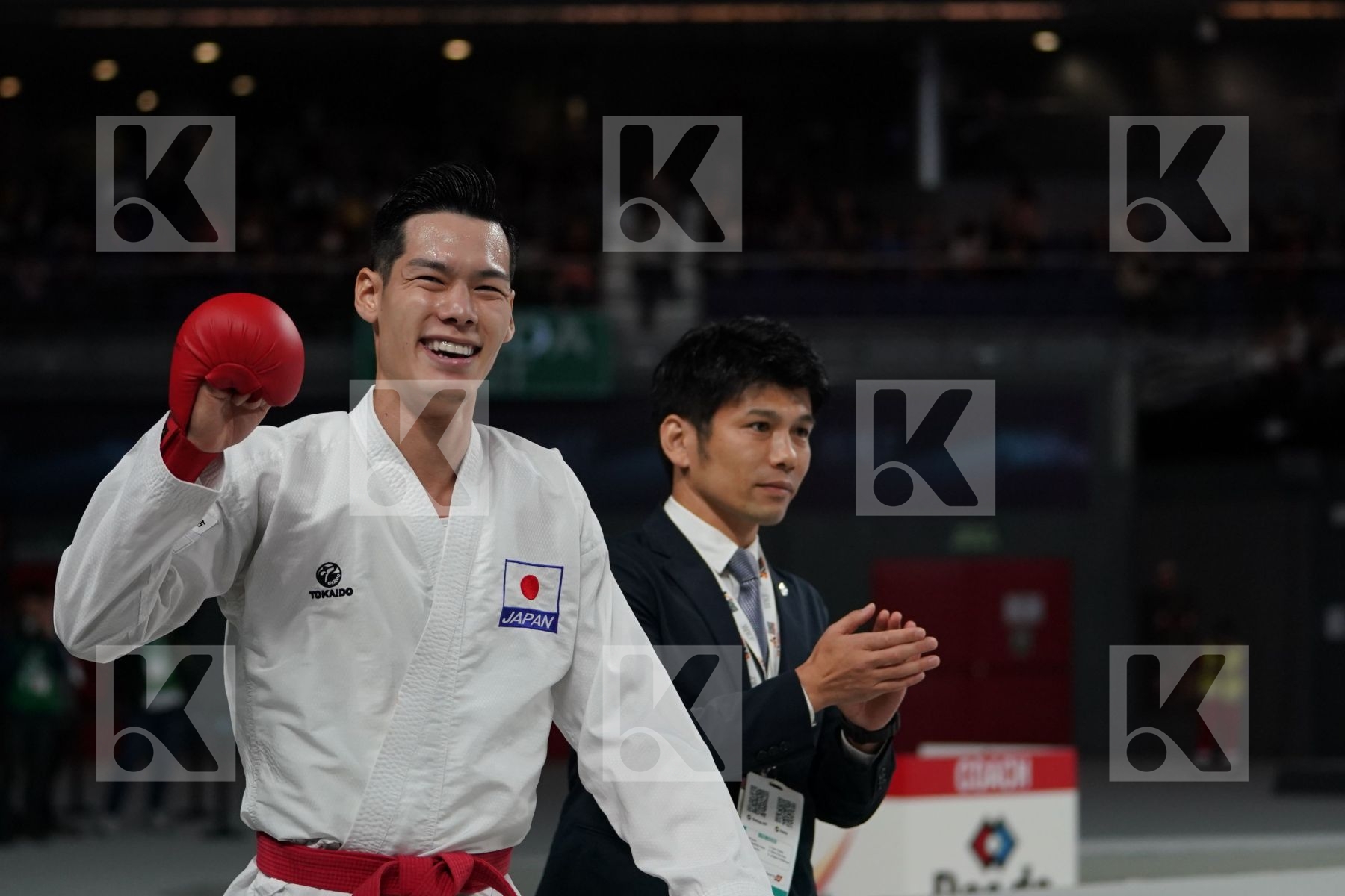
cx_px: 672
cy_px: 448
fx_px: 3923
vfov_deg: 13.0
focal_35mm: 105
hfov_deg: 19.5
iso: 1600
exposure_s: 1/1000
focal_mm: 70
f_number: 2.8
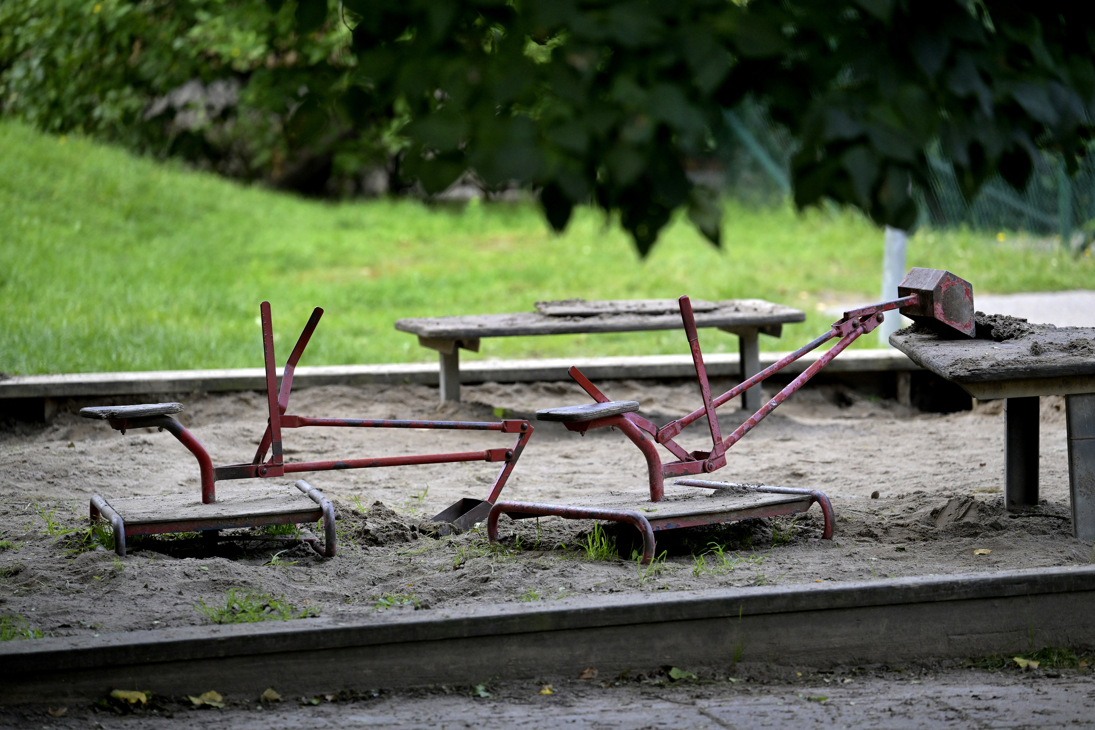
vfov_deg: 5.1
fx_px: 8212
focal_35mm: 270
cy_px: 365
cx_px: 548
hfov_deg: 7.6
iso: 2500
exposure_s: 1/1600
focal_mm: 270
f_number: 5
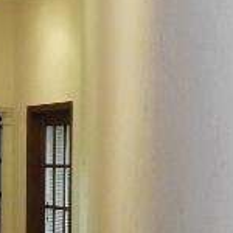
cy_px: 264
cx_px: -22
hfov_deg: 9.6
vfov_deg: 9.6
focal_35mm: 181
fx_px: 1378
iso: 400
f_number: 3.5
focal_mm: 5.4
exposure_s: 1/20
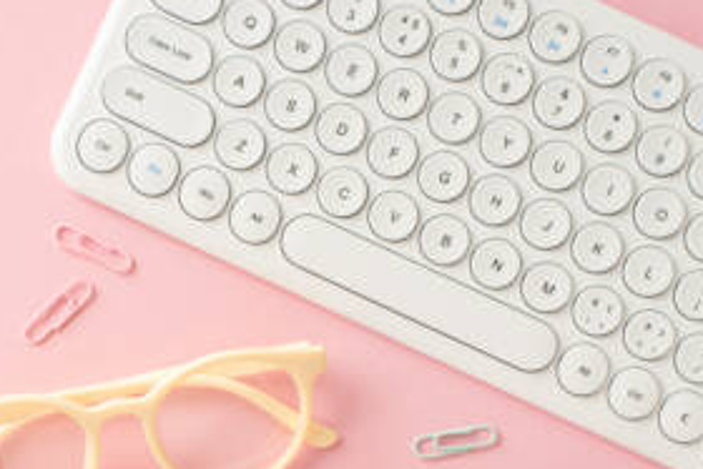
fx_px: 2090
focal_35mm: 107
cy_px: 495
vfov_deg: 12.6
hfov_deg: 18.9
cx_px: 115
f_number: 8
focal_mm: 50
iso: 100
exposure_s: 1/125
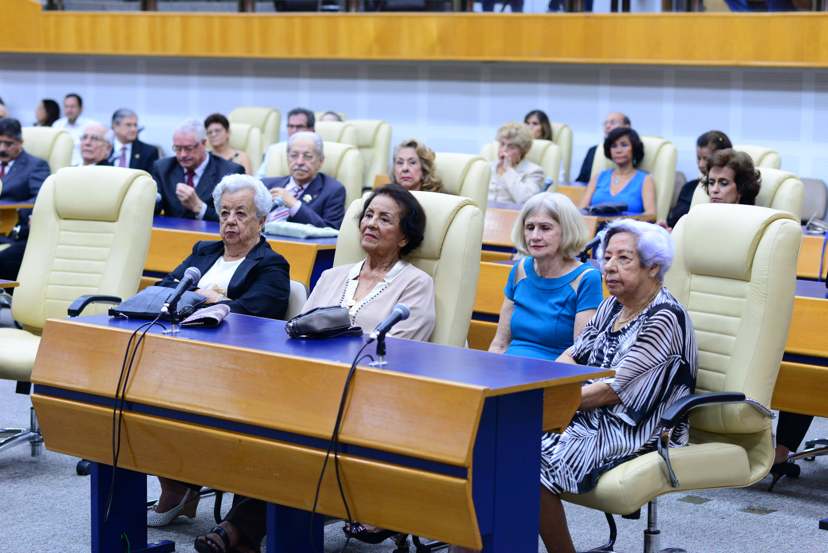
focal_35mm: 85
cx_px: 414
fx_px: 1956
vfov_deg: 16.1
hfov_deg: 23.9
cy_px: 276
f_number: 3.5
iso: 2500
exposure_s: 1/125
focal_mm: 85
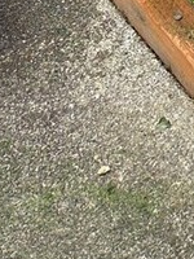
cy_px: -601
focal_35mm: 166
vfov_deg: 8.9
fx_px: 1240
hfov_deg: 8.3
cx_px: 436
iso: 80
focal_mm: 5.4
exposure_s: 1/2671
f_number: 1.8
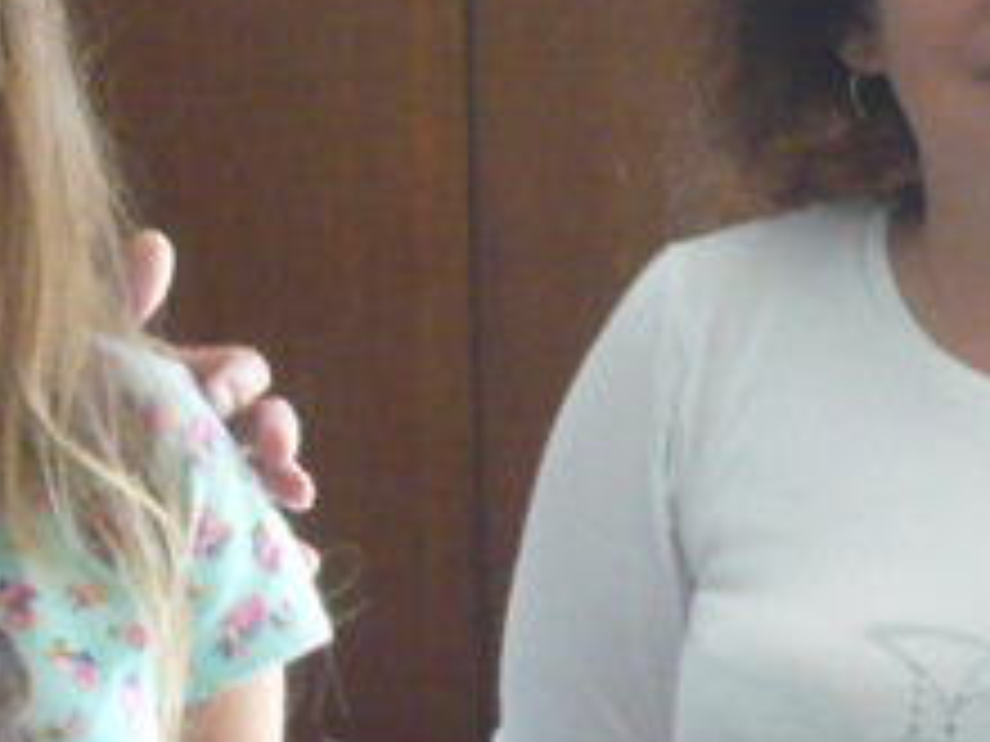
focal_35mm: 241
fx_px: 6892
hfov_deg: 8.2
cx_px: 36
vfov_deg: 6.2
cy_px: 657
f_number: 3.5
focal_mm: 9.1
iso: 320
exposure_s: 1/30
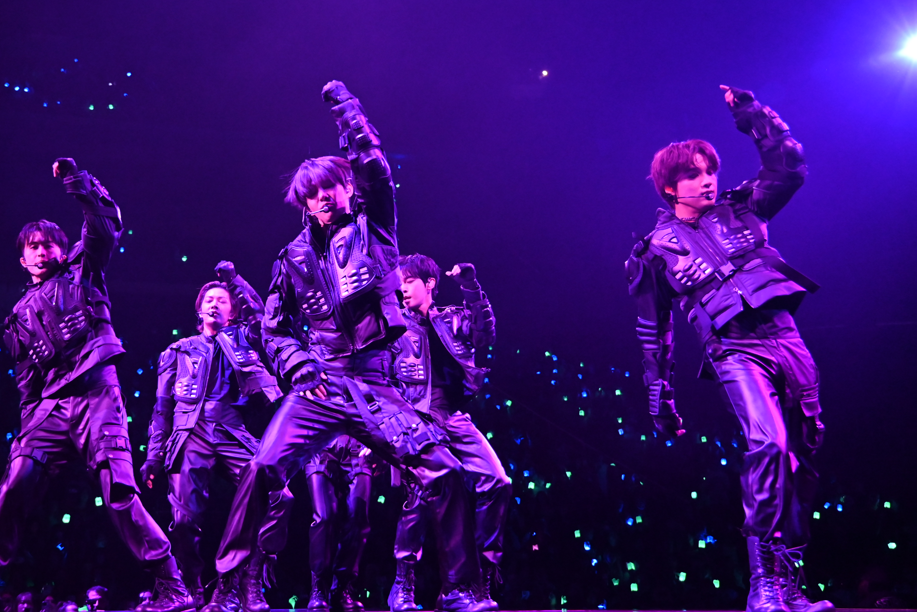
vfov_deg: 28.0
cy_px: 238
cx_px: 323
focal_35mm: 48
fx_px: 1223
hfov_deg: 40.7
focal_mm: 35
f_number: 4.5
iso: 5000
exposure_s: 1/640
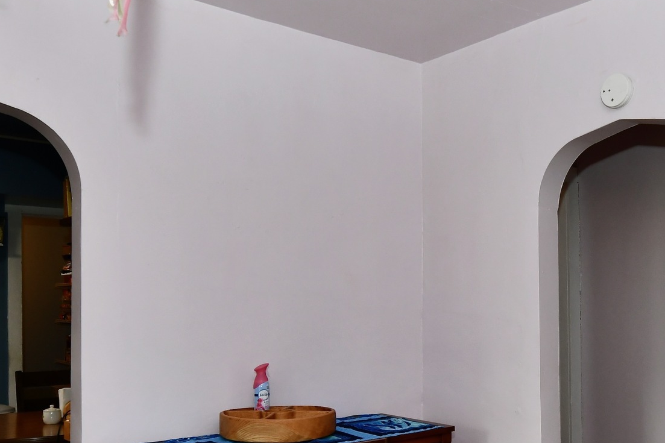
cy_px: 329
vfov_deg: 33.6
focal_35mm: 39
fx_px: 720
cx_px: 454
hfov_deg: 48.6
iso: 640
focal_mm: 14
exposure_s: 1/60
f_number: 6.3
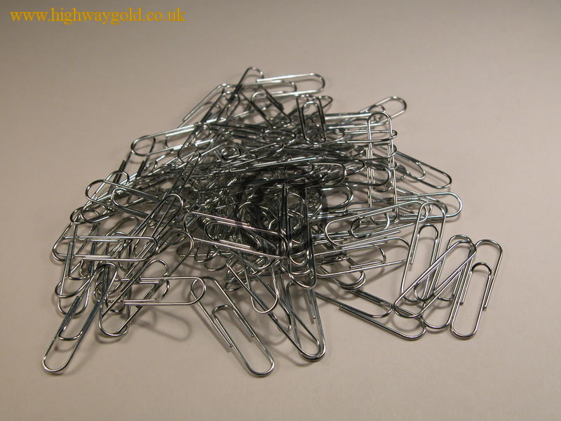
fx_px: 940
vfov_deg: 25.2
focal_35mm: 58
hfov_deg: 33.2
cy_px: 210
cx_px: 280
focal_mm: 14.7
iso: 100
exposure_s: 1/159
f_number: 4.4
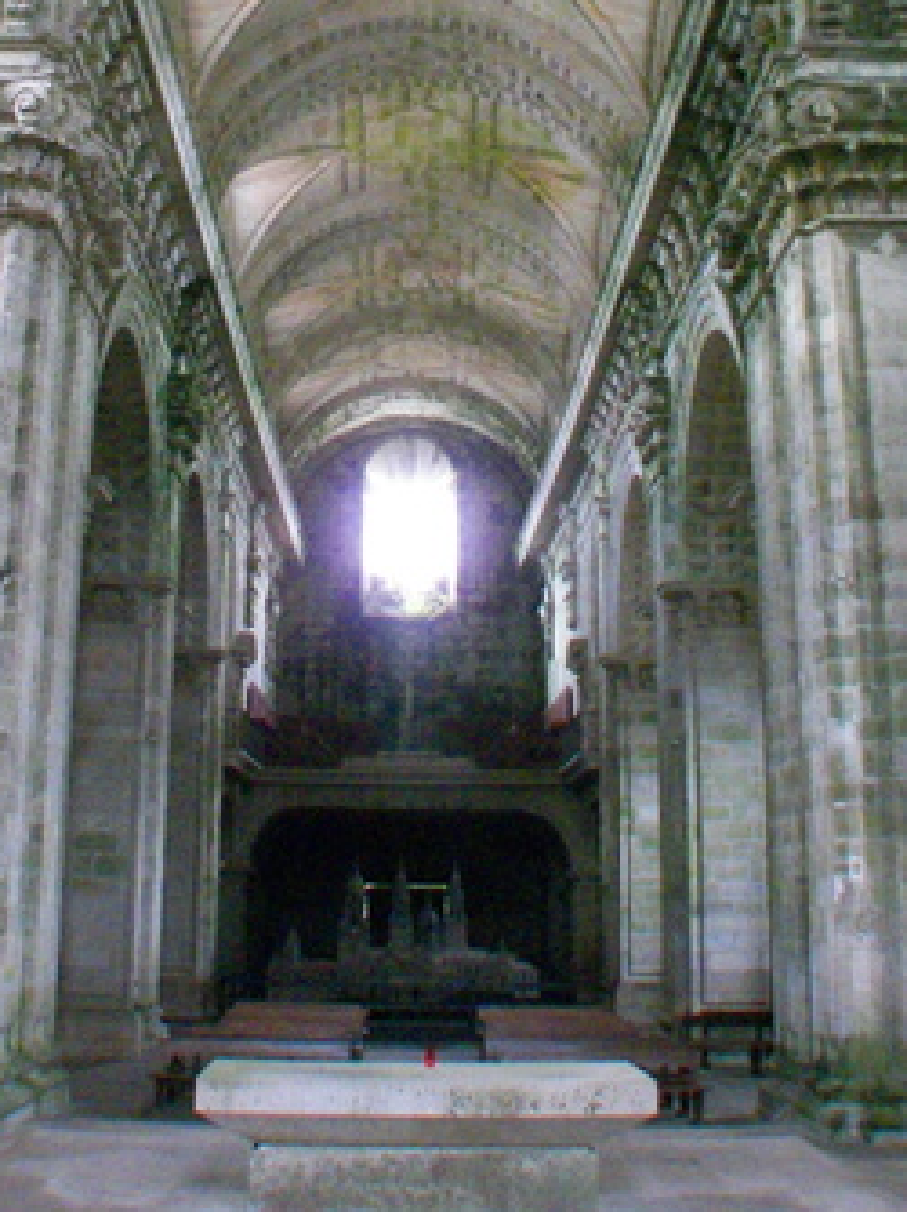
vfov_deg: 29.3
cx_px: 368
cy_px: 163
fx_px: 2239
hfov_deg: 22.9
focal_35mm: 64
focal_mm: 6
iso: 400
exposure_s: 1/25
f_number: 2.8
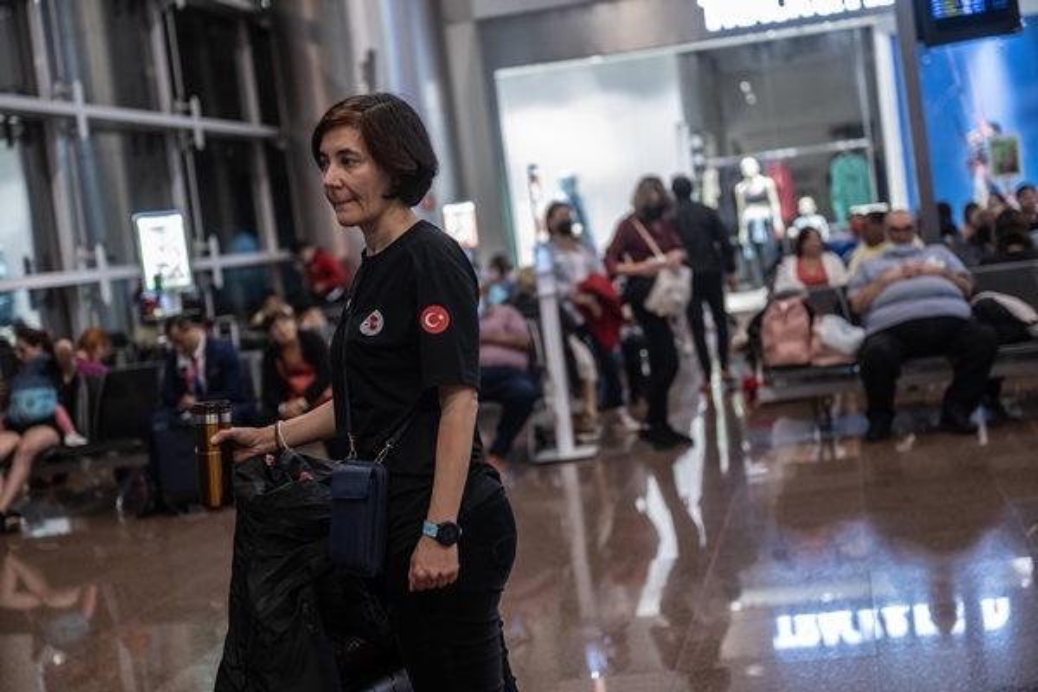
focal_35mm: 60
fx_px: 1730
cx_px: 519
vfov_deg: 22.6
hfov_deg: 33.4
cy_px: 346
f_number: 2.8
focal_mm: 60
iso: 1250
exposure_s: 1/60
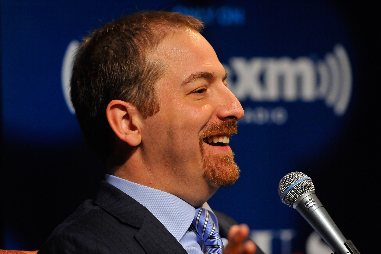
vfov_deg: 4.6
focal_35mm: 300
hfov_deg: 6.9
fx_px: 3173
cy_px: 127
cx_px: 190
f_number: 5
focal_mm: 300
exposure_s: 1/200
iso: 3200
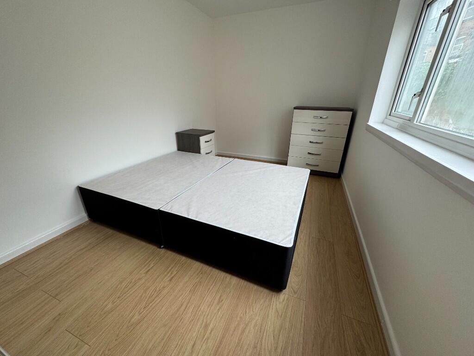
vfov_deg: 85.7
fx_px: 192
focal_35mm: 14
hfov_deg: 102.1
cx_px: 237
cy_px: 178
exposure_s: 1/99
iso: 64
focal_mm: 2.22
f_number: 2.2
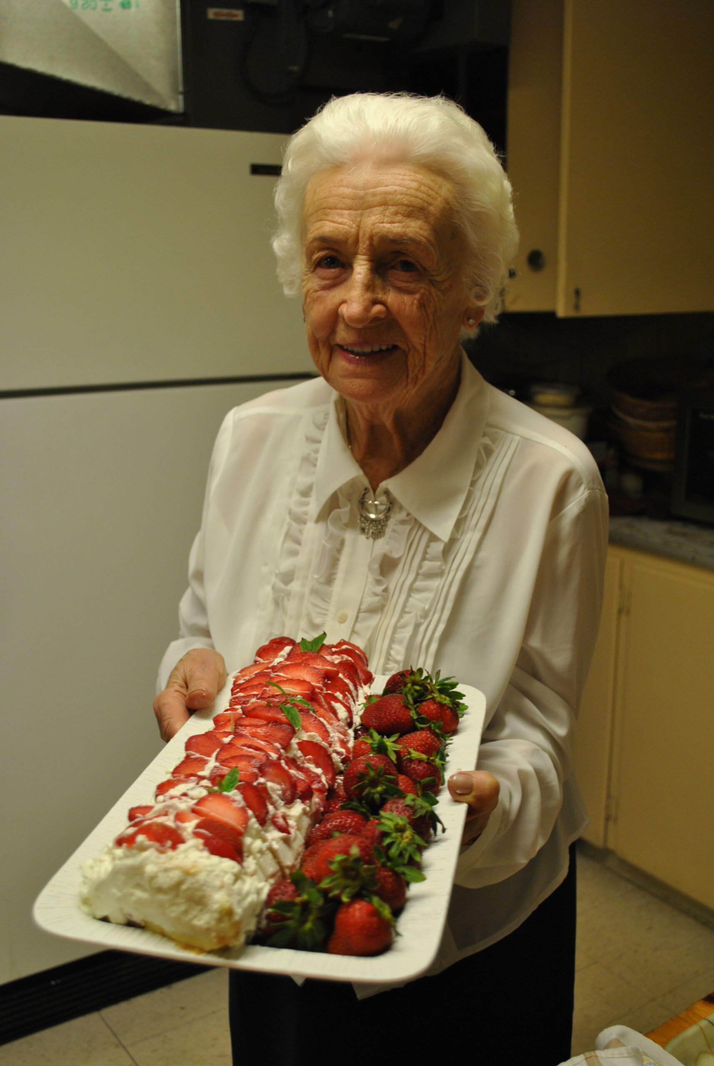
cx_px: 357
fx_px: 1068
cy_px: 533
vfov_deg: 53.1
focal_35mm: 36
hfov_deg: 37.0
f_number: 4
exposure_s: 1/30
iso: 320
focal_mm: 24
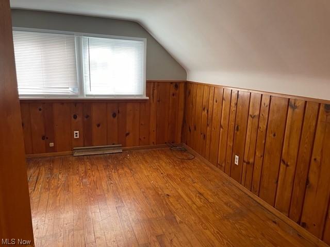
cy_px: 124
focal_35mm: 26
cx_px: 165
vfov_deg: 53.1
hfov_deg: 67.3
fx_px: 248
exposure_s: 1/60
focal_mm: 4.2
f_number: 1.6
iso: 160
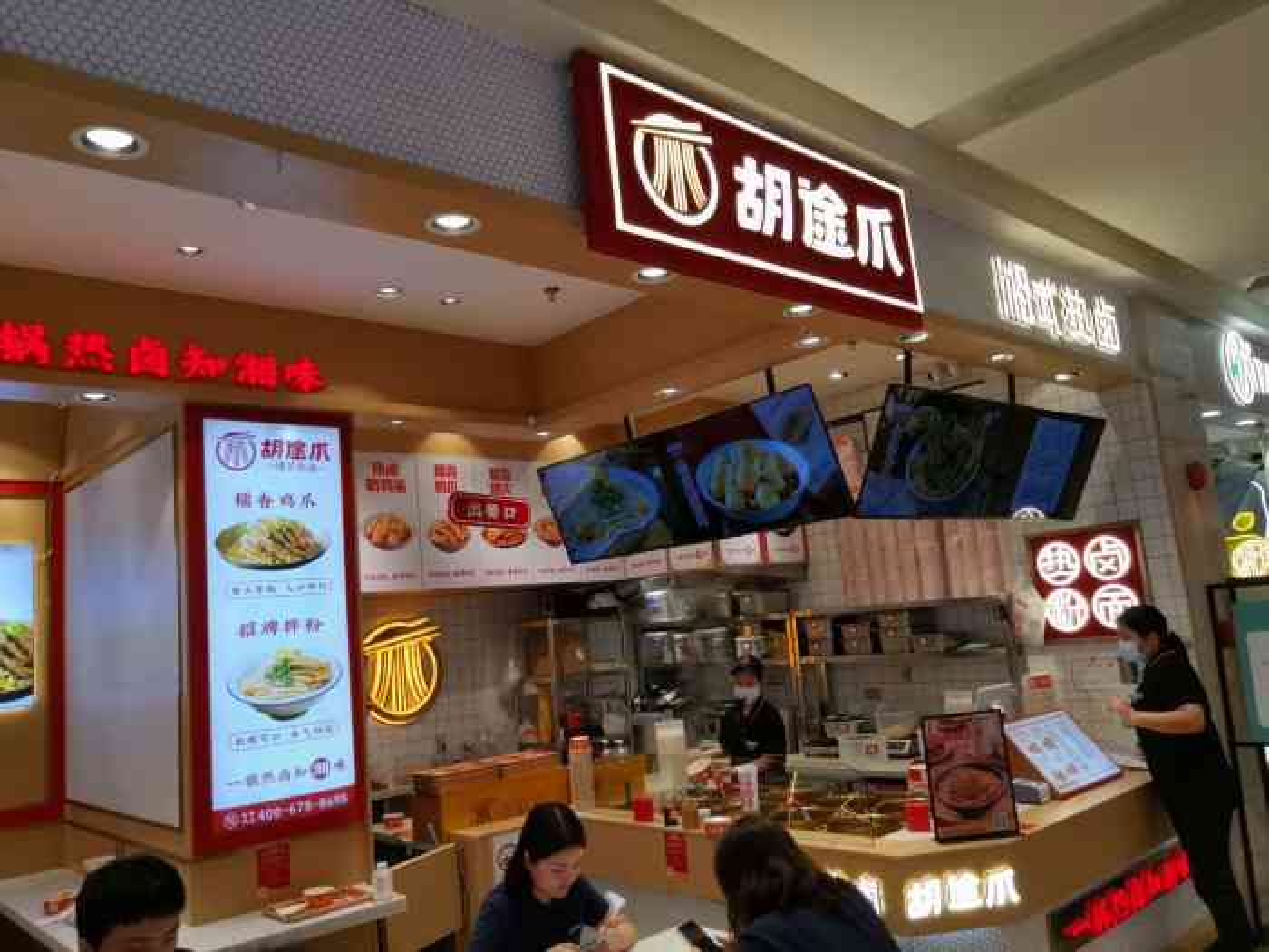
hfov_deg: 65.3
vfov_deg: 51.4
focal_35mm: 27
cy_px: 476
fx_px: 990
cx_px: 634
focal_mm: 3.95
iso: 50
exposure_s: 1/127
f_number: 1.8
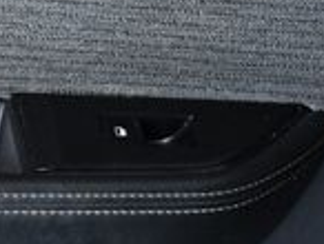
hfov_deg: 8.0
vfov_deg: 6.2
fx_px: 2250
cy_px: 84
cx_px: -224
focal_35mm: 240
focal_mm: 38
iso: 2500
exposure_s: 1/125
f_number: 5.6
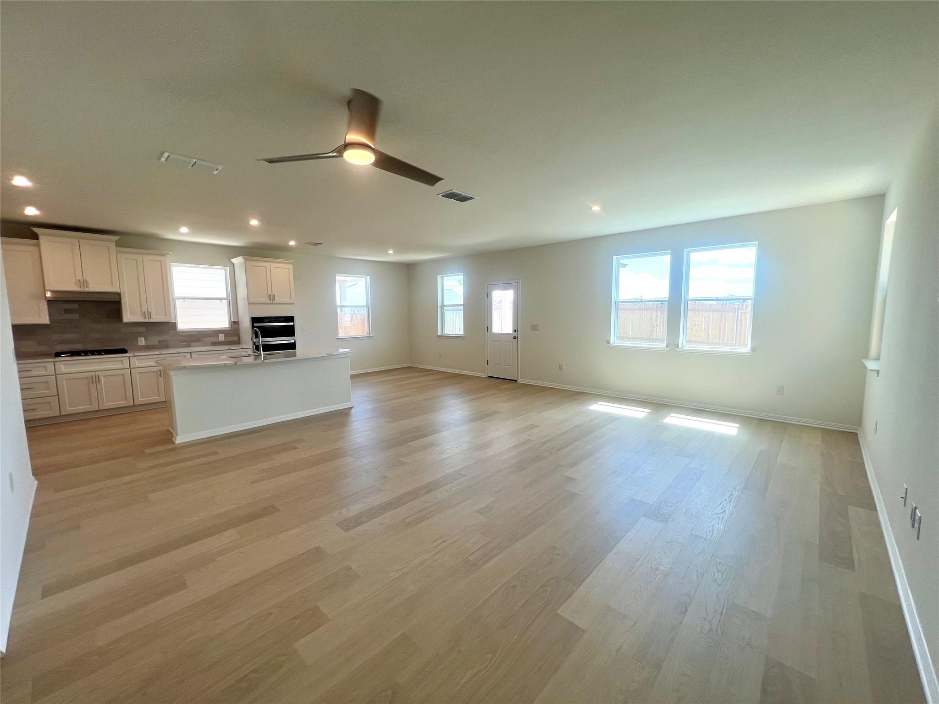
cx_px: 470
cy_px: 352
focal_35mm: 13
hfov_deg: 106.2
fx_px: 353
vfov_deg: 89.9
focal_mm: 1.57
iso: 32
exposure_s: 1/150
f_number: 1.8
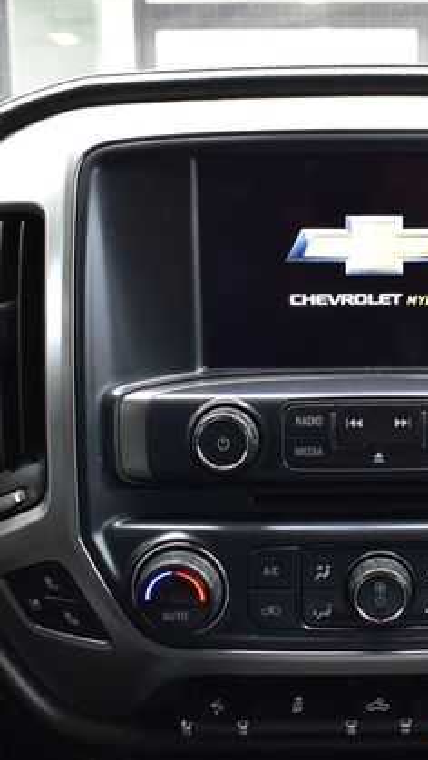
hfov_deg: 24.4
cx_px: 363
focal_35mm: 48
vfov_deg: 42.9
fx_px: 967
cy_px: 375
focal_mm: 20
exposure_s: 1/20
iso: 400
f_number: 6.3
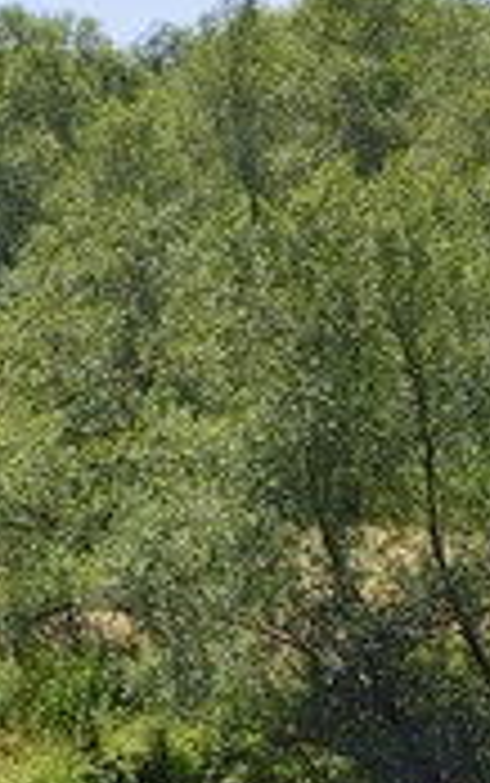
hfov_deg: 2.7
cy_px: 540
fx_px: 10516
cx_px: 216
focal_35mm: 493
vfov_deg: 4.3
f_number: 8
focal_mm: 200
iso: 200
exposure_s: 1/250
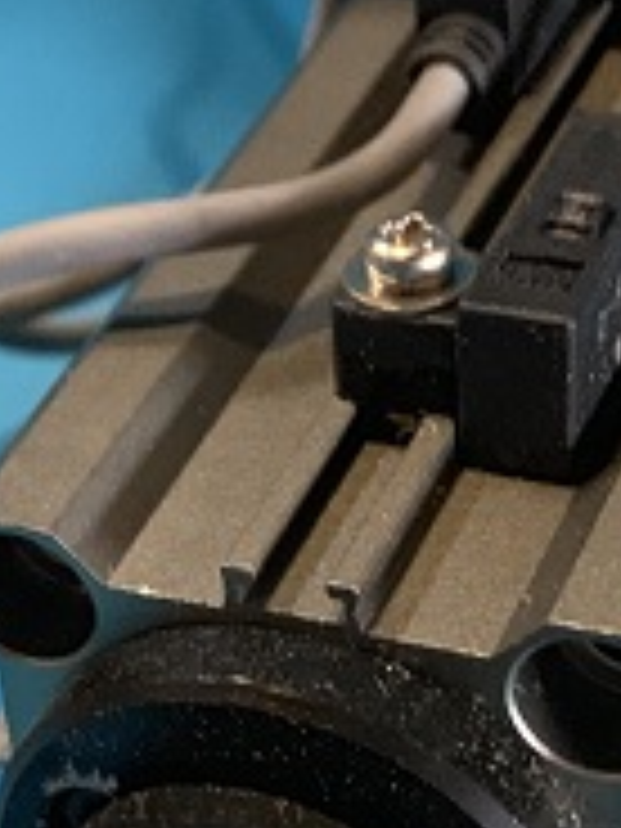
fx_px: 2727
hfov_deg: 12.9
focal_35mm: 114
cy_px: 614
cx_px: 115
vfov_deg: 17.2
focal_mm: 4.25
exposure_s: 1/31
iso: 400
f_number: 1.8
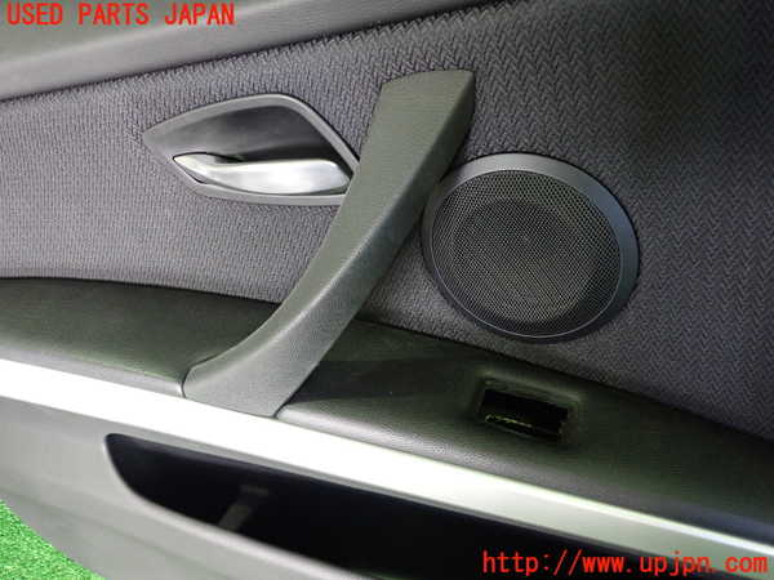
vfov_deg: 46.8
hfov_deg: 60.0
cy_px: 290
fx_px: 671
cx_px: 387
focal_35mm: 30
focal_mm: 5.4
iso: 800
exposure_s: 1/30
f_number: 2.3
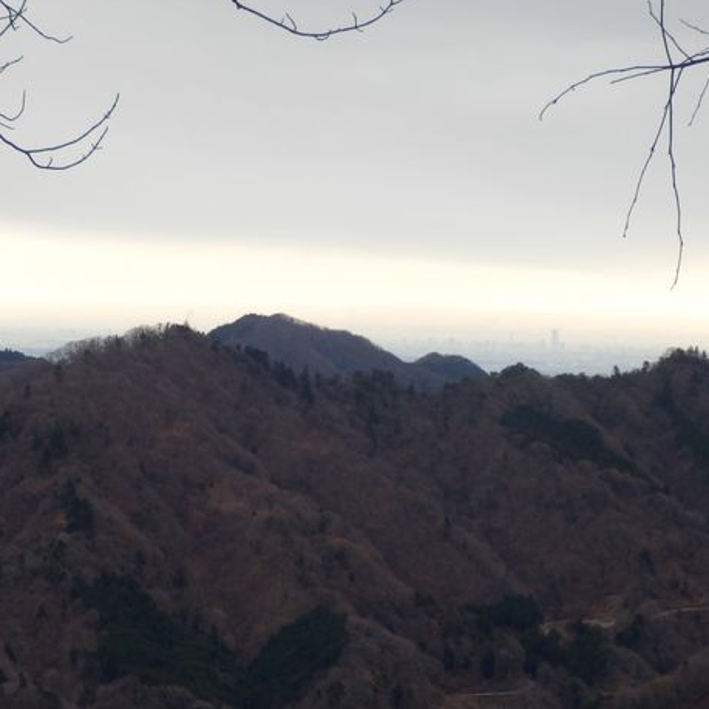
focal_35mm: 148
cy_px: 445
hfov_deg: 11.8
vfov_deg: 11.8
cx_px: 320
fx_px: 3430
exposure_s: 1/100
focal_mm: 17.1
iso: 80
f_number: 5.3
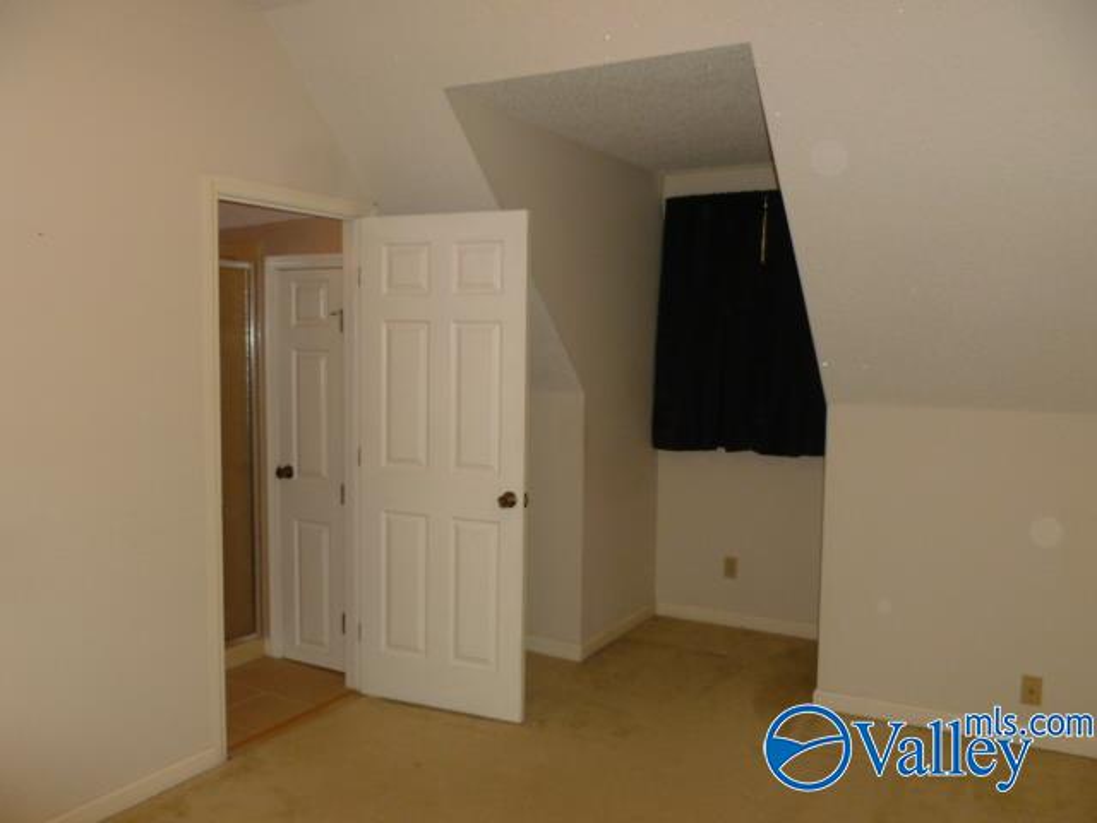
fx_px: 887
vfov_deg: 49.7
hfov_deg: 63.4
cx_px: 548
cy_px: 412
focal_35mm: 28
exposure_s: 1/60
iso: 200
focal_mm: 5
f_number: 3.3
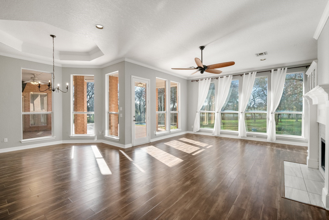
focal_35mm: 16
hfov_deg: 96.7
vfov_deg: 73.8
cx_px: 164
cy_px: 110
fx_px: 146
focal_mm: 16
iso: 3200
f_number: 13
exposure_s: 1/40
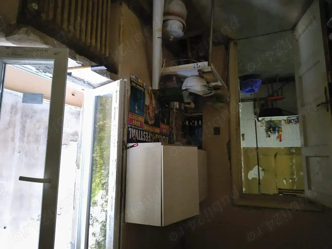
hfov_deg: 71.6
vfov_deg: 56.8
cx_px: 166
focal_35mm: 24
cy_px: 124
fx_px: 230
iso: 1433
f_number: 1.8
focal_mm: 5.56
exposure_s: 1/100
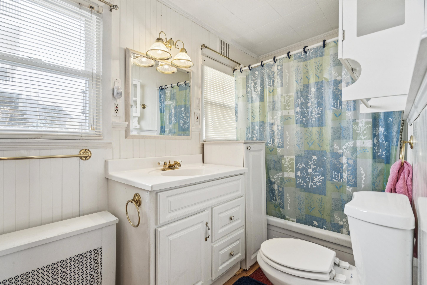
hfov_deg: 93.2
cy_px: 151
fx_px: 202
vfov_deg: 70.4
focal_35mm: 17
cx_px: 201
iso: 640
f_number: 8
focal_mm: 16
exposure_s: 1/8
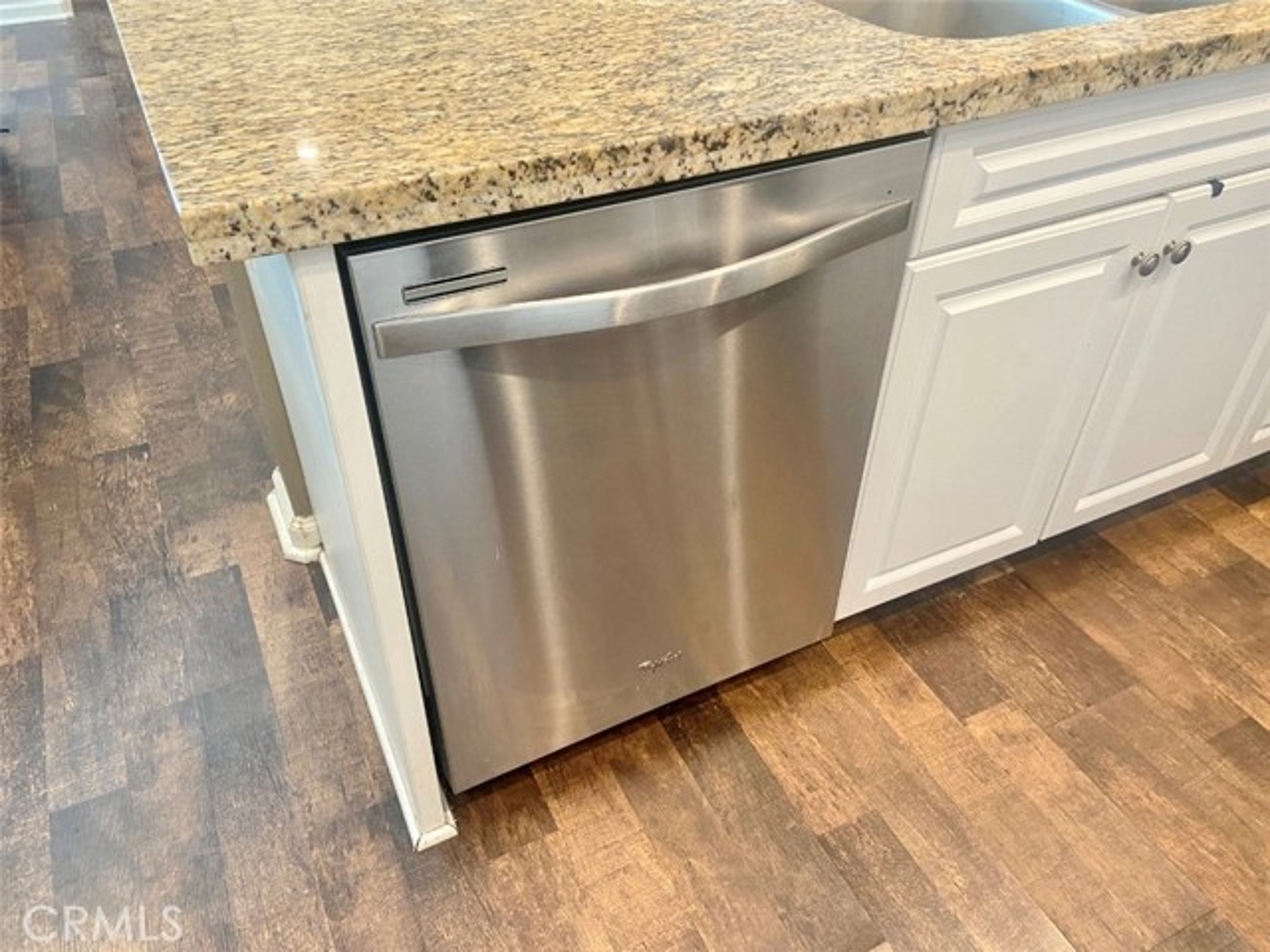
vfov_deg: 53.1
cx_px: 635
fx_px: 954
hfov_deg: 67.3
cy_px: 476
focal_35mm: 26
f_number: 1.8
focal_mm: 4.25
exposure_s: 1/60
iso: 160
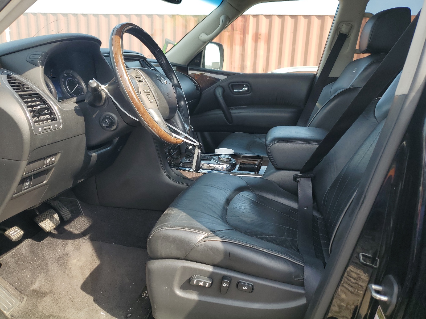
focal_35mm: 26
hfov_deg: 67.3
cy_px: 160
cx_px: 213
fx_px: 320
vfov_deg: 53.1
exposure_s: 1/435
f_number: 1.5
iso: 50
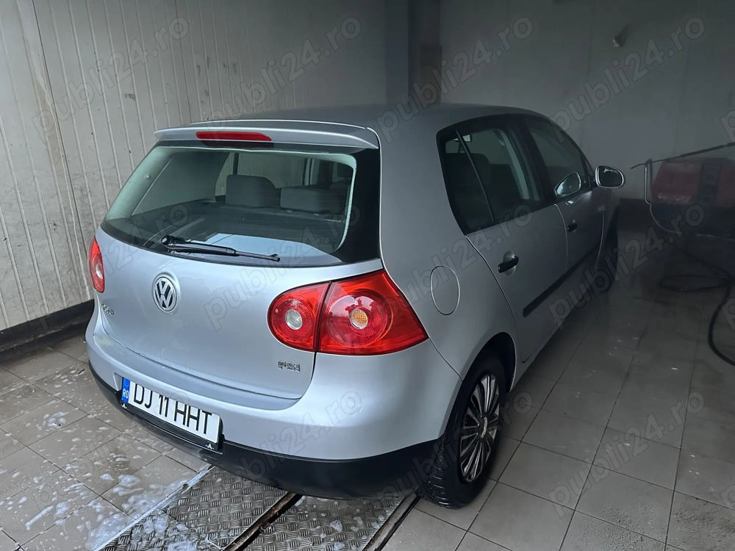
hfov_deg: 71.6
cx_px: 368
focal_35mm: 24
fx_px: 510
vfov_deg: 56.8
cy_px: 276
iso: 1000
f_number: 1.78
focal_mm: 6.86
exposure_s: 1/56
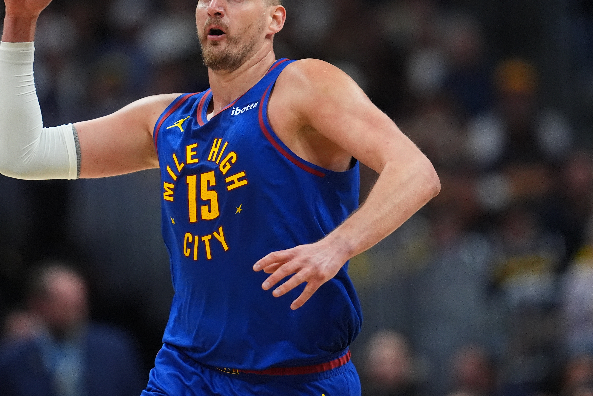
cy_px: 150
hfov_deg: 3.7
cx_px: 291
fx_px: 9075
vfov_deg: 2.5
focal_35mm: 551
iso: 5000
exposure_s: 1/2000
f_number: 3.2
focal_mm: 400
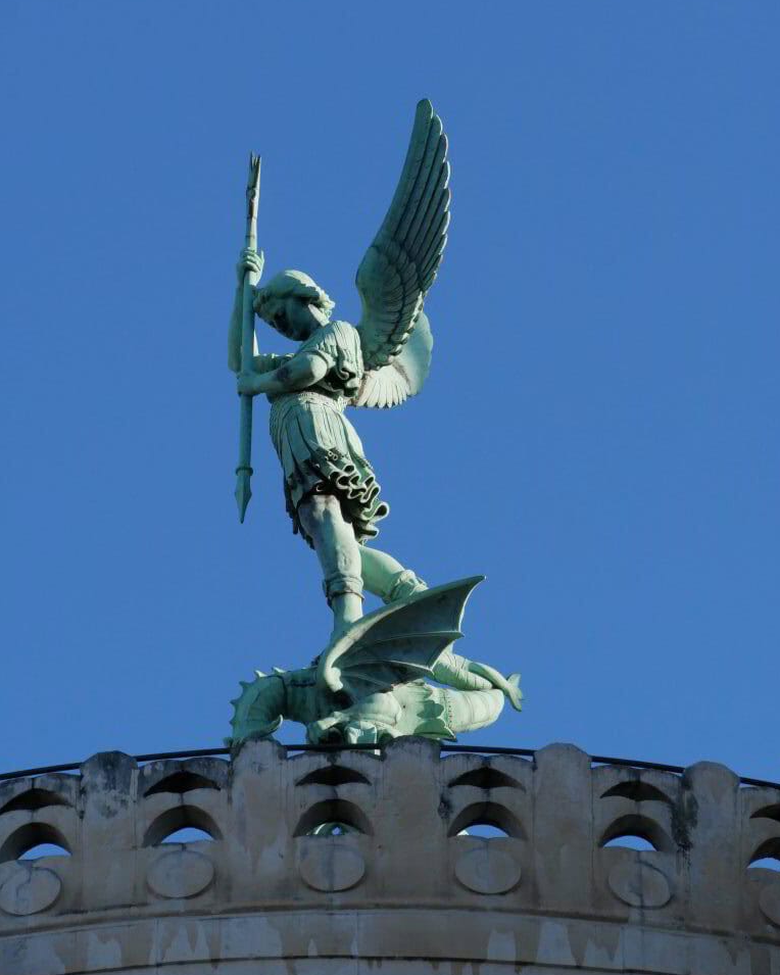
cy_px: 459
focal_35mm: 293
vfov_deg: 6.6
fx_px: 8455
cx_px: 391
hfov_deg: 5.3
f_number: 13
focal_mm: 140
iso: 800
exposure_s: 1/400
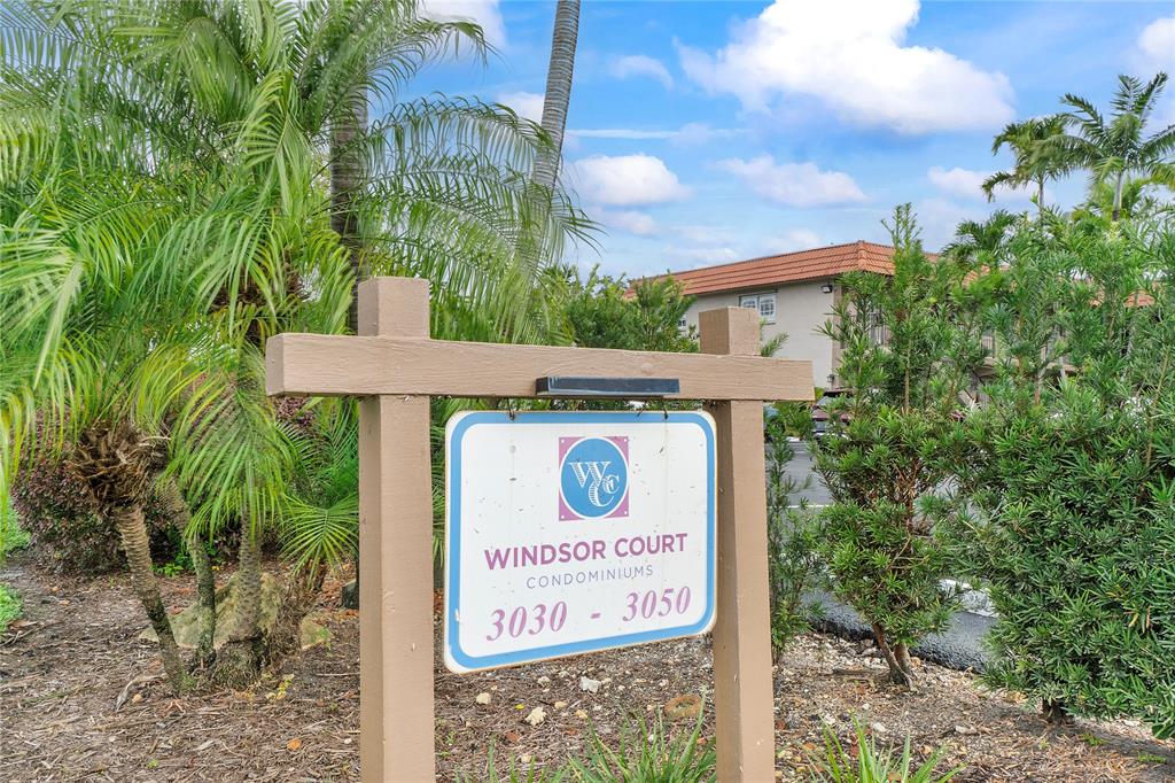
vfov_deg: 47.9
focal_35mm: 27
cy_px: 392
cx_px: 588
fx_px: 881
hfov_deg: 67.4
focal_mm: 18
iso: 100
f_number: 11
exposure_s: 1/80
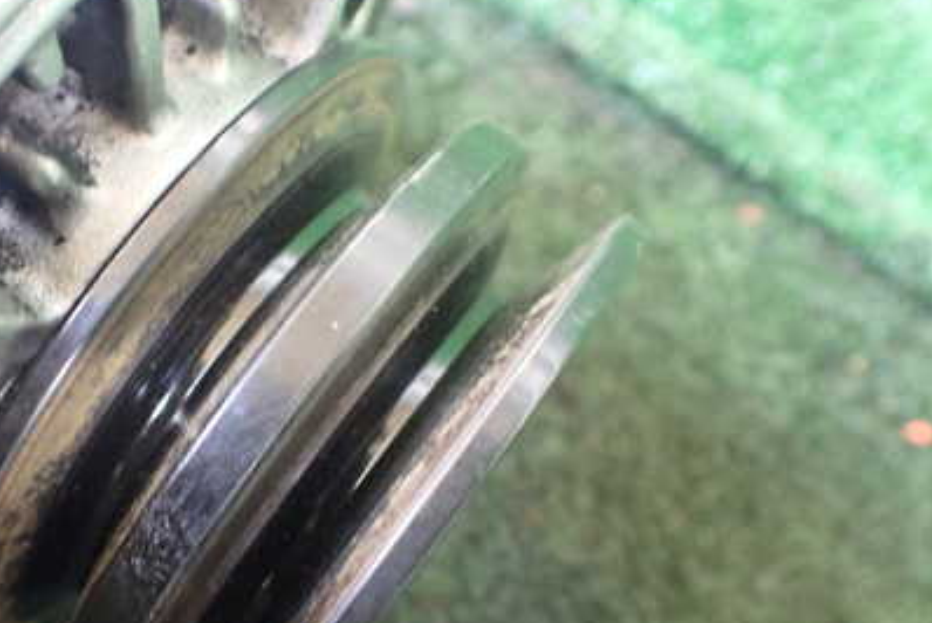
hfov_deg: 41.2
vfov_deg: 28.4
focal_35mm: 47
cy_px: 436
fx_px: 1218
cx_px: 290
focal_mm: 5.4
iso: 800
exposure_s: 1/40
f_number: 2.3
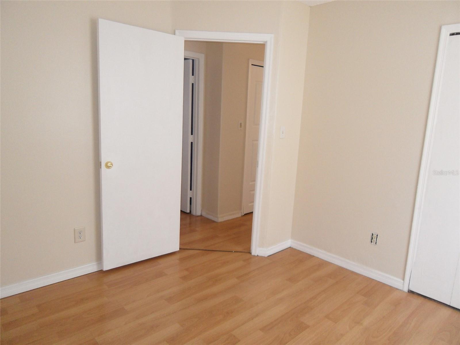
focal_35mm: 24
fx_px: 319
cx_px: 230
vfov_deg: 56.8
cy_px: 172
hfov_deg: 71.6
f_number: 2.8
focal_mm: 4.3
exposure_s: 1/45
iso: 240
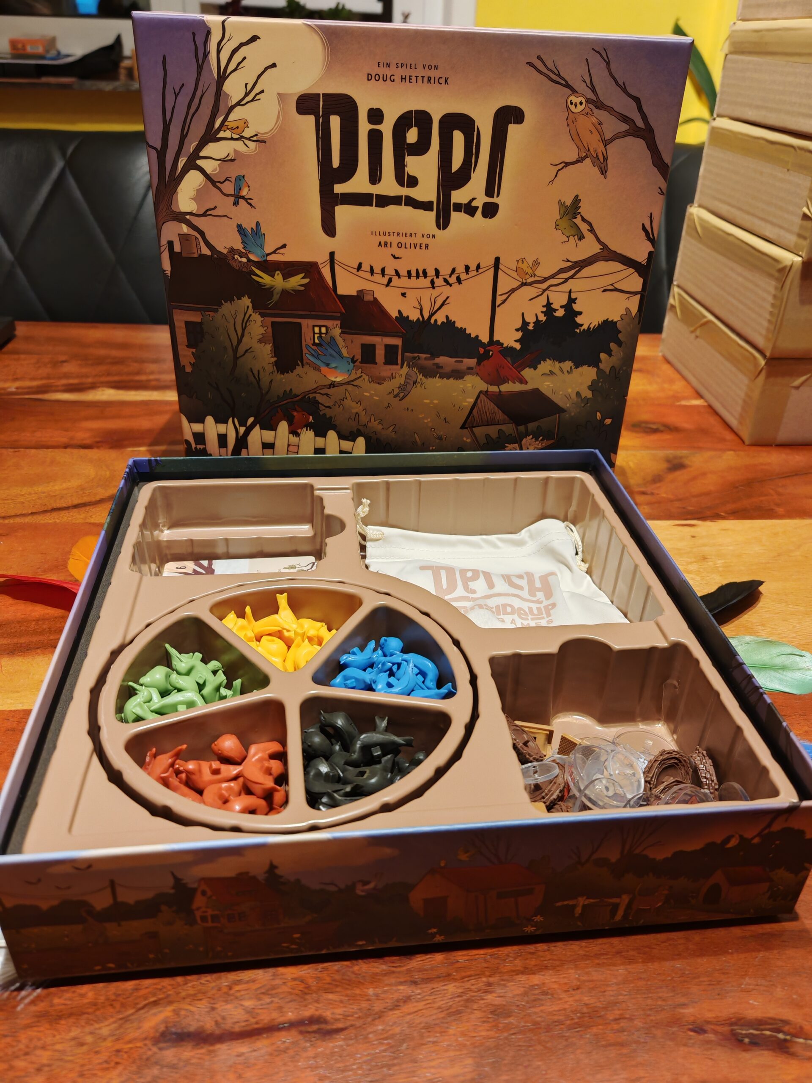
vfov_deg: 65.3
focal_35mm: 27
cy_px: 542
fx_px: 844
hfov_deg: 51.4
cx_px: 406
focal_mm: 6.67
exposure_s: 1/33
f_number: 1.9
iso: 640
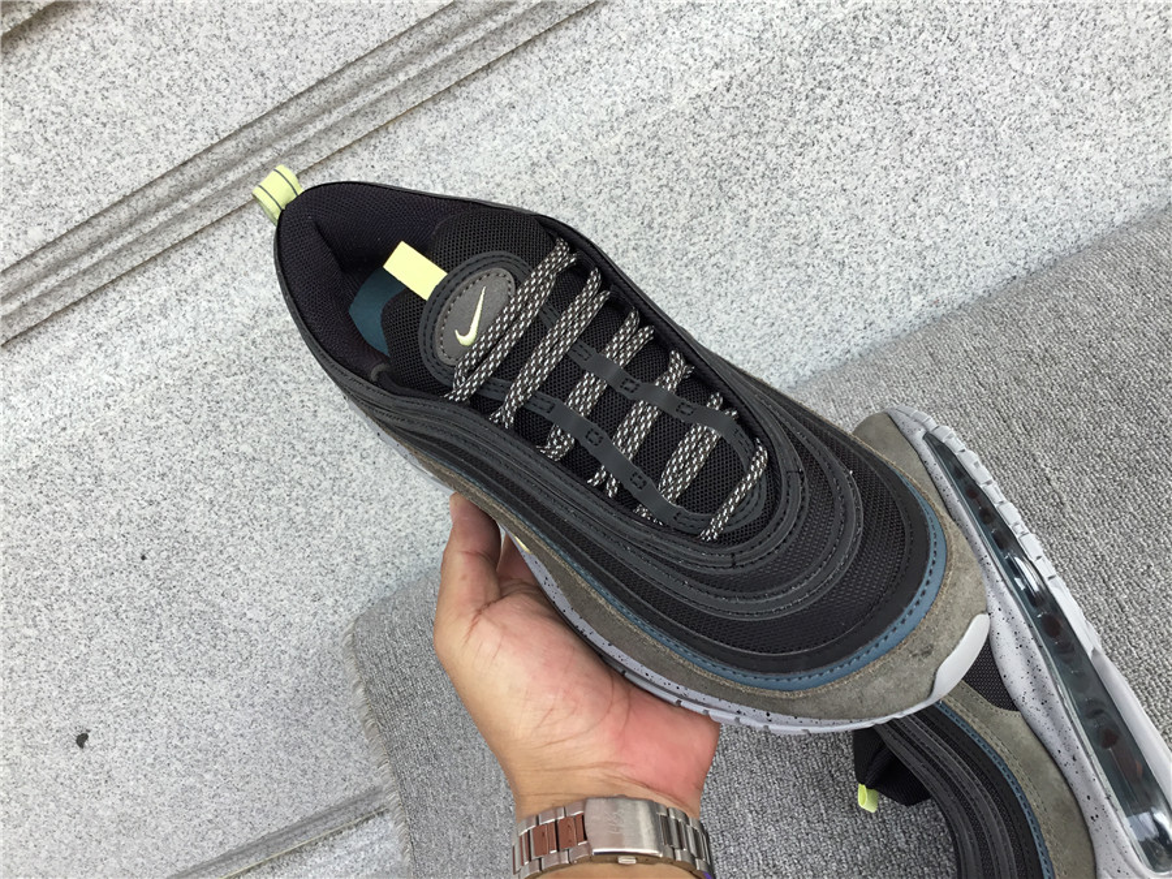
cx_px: 586
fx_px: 1050
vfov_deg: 45.4
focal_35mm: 31
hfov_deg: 58.4
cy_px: 440
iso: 25
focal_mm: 3.3
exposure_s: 1/334
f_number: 2.4
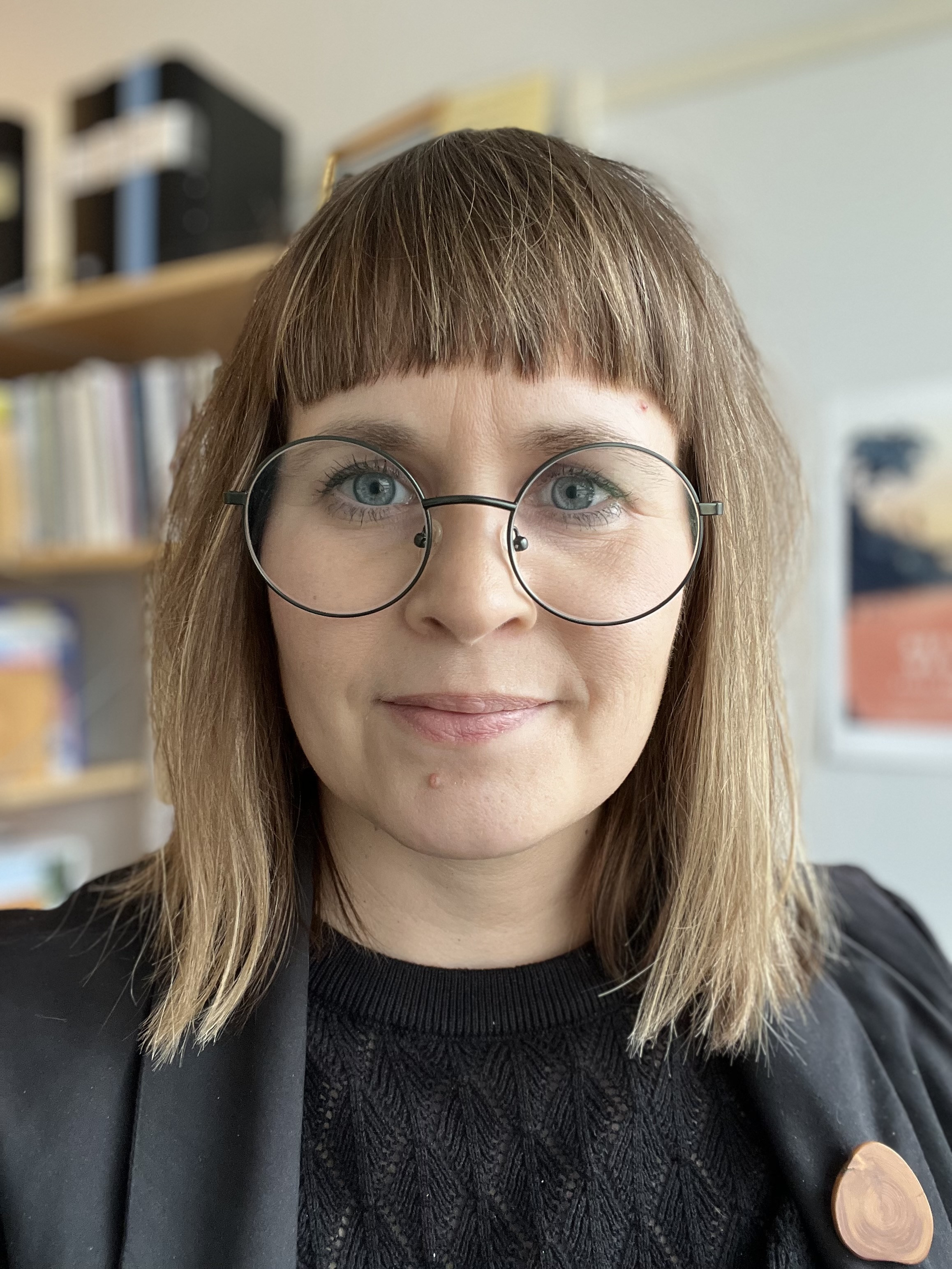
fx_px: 1100
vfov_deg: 60.0
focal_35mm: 30
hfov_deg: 46.8
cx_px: 476
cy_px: 634
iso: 100
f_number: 2.2
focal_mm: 2.71
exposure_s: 1/93
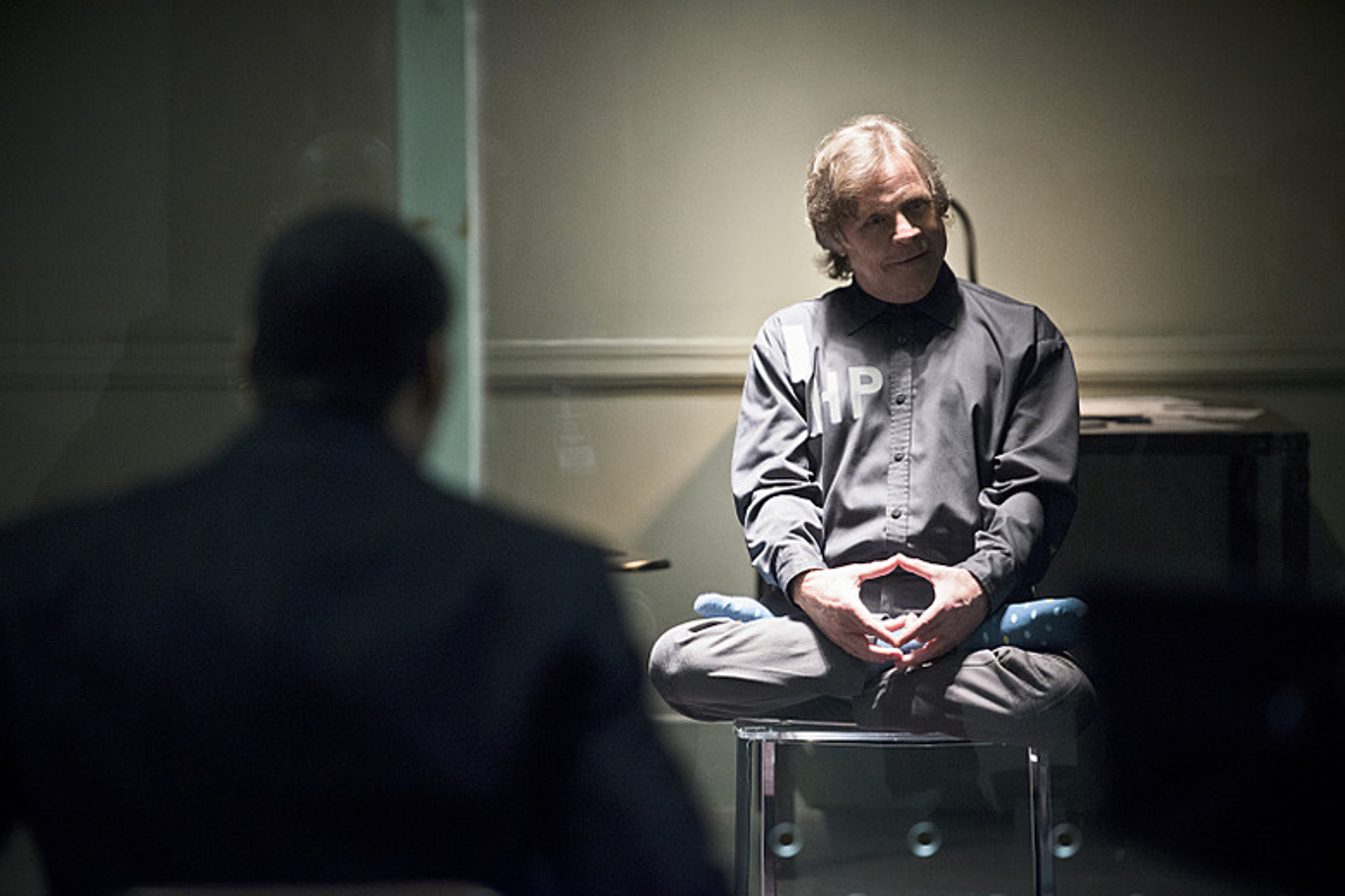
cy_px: 448
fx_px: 6911
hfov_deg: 11.1
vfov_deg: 7.4
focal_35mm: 185
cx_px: 672
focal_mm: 185
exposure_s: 1/80
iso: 3200
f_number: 2.8
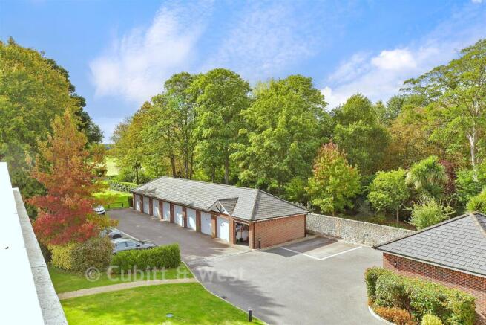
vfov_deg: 43.6
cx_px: 243
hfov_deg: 61.9
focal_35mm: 30
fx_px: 405
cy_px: 162
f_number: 14
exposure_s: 1/160
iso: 500
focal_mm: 20
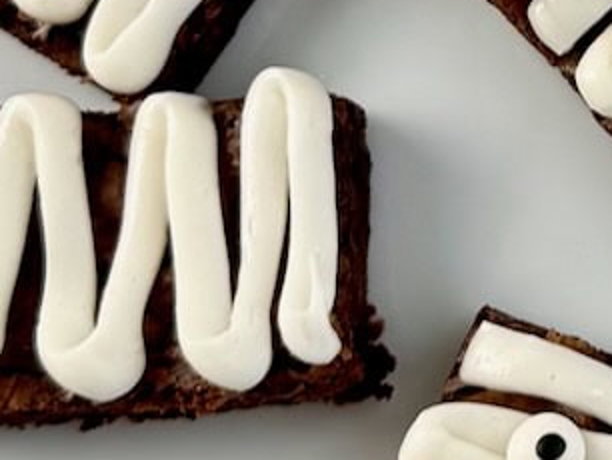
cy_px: 263
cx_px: 896
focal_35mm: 94
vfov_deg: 15.7
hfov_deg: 18.6
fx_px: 1663
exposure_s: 1/120
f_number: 1.8
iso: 64
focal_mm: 6.8
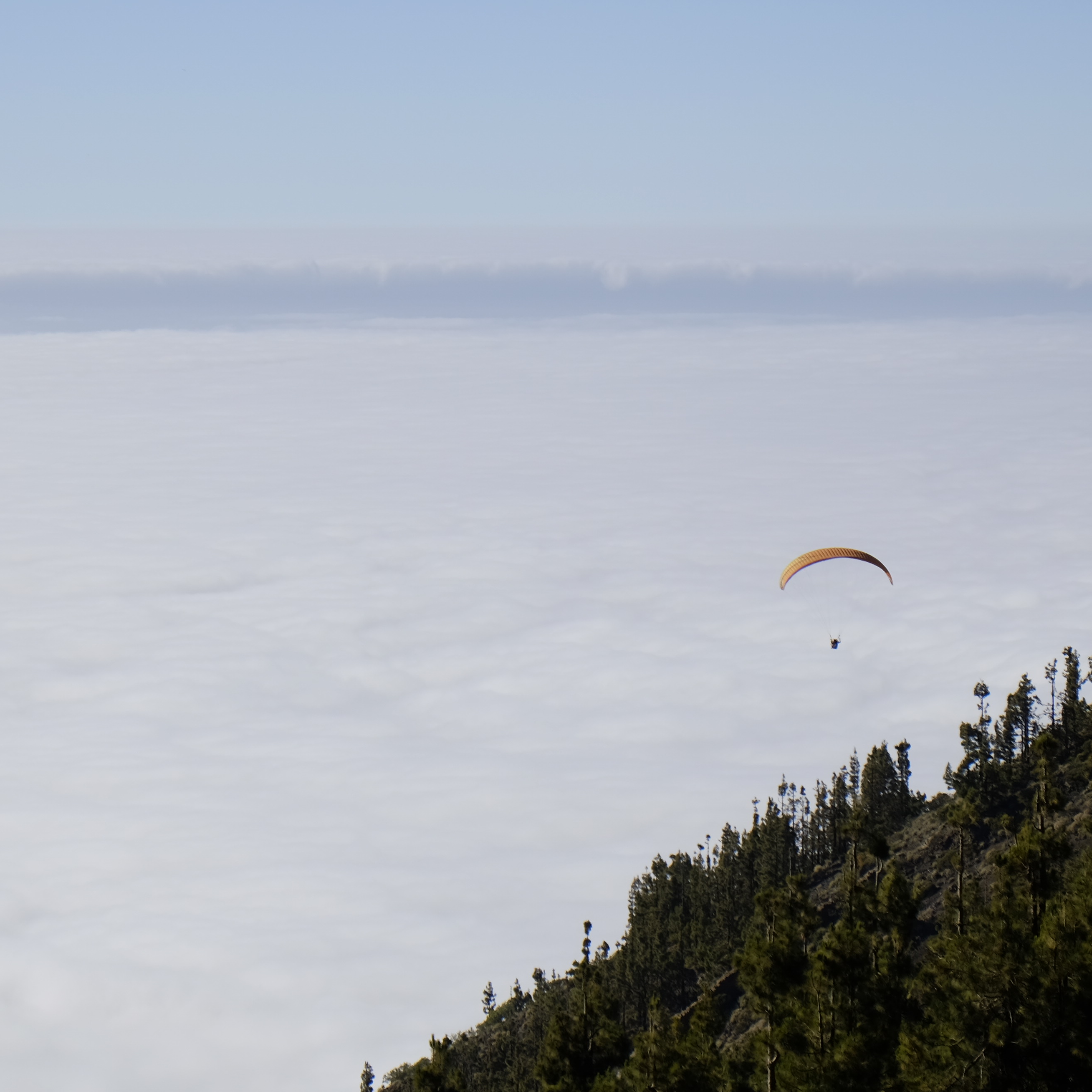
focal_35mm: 132
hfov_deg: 13.2
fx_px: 4711
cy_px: 621
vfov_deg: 13.2
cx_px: 586
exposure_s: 1/750
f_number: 8
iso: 200
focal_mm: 55
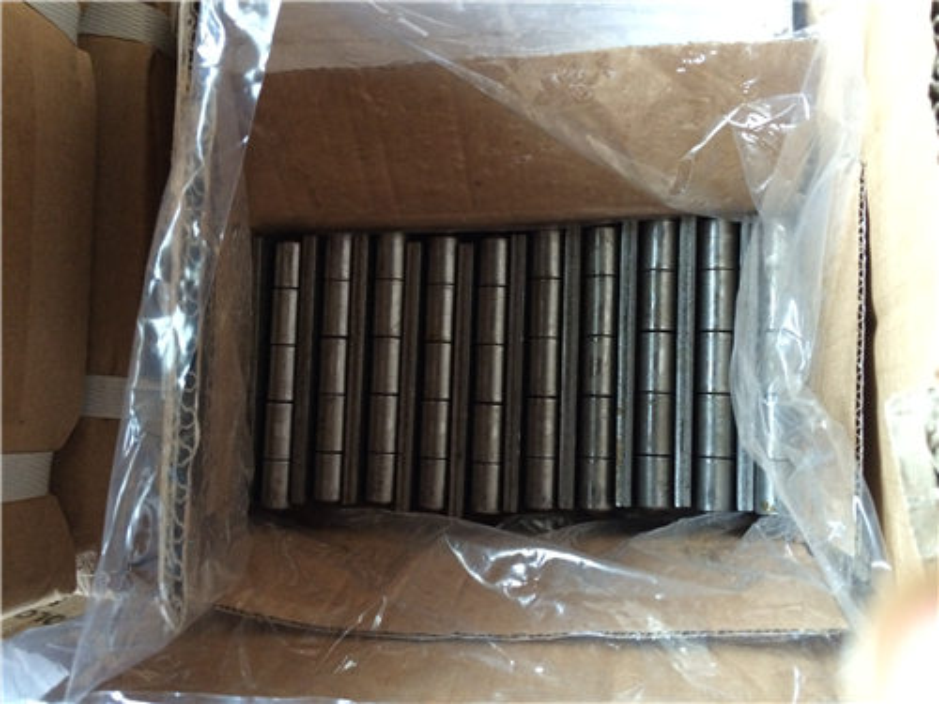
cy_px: 352
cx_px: 470
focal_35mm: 30
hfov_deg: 60.0
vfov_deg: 46.8
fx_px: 814
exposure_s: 1/30
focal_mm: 4.12
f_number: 2.2
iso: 320
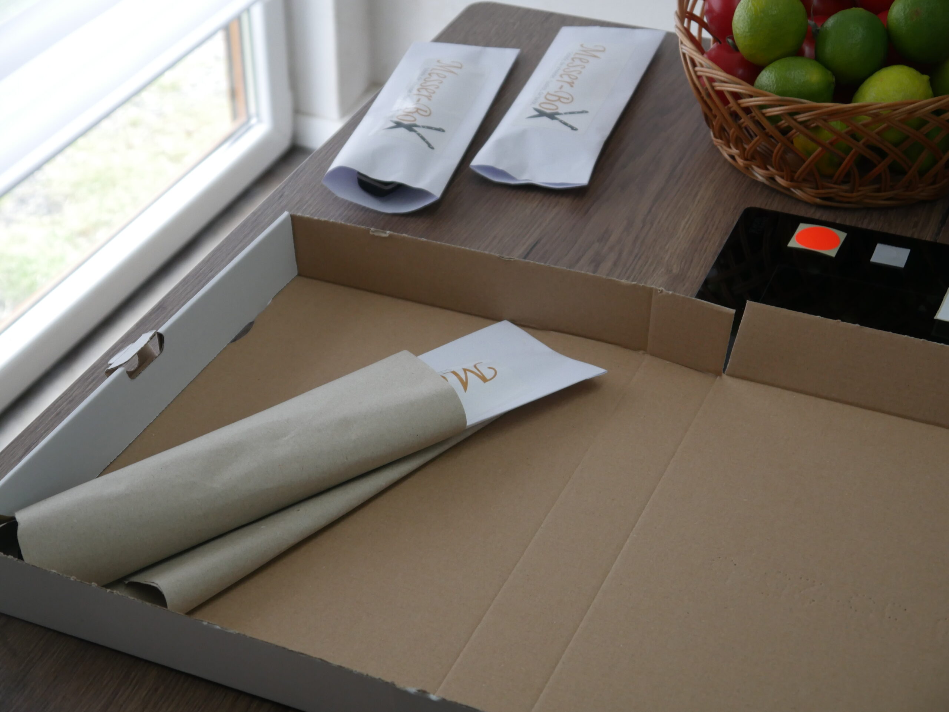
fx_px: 1700
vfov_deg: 23.7
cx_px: 474
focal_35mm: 62
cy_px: 356
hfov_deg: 31.2
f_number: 5
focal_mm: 31
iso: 800
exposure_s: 1/80
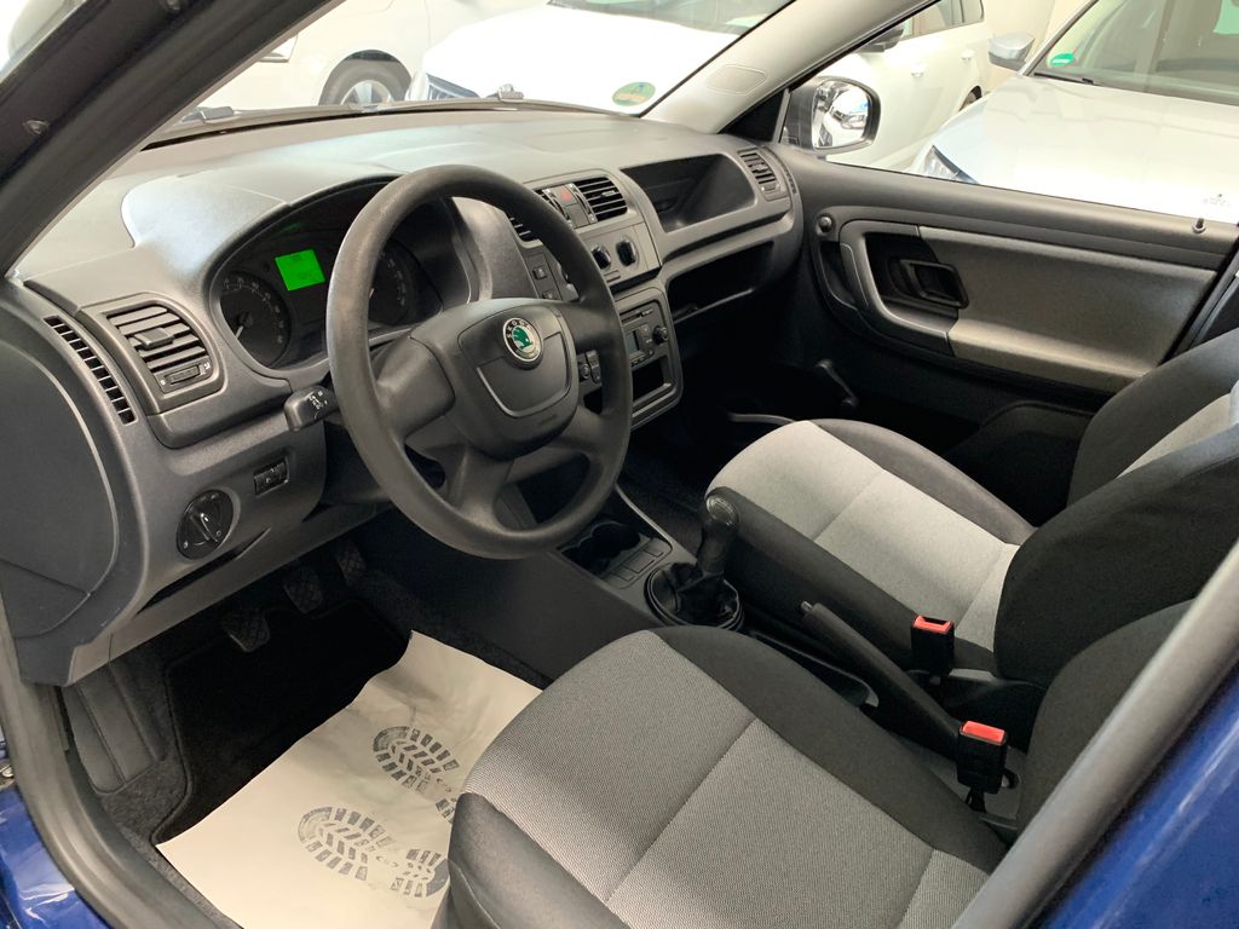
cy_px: 464
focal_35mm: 26
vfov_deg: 53.1
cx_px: 620
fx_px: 931
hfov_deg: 67.3
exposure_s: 1/40
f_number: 1.8
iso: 400
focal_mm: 4.25
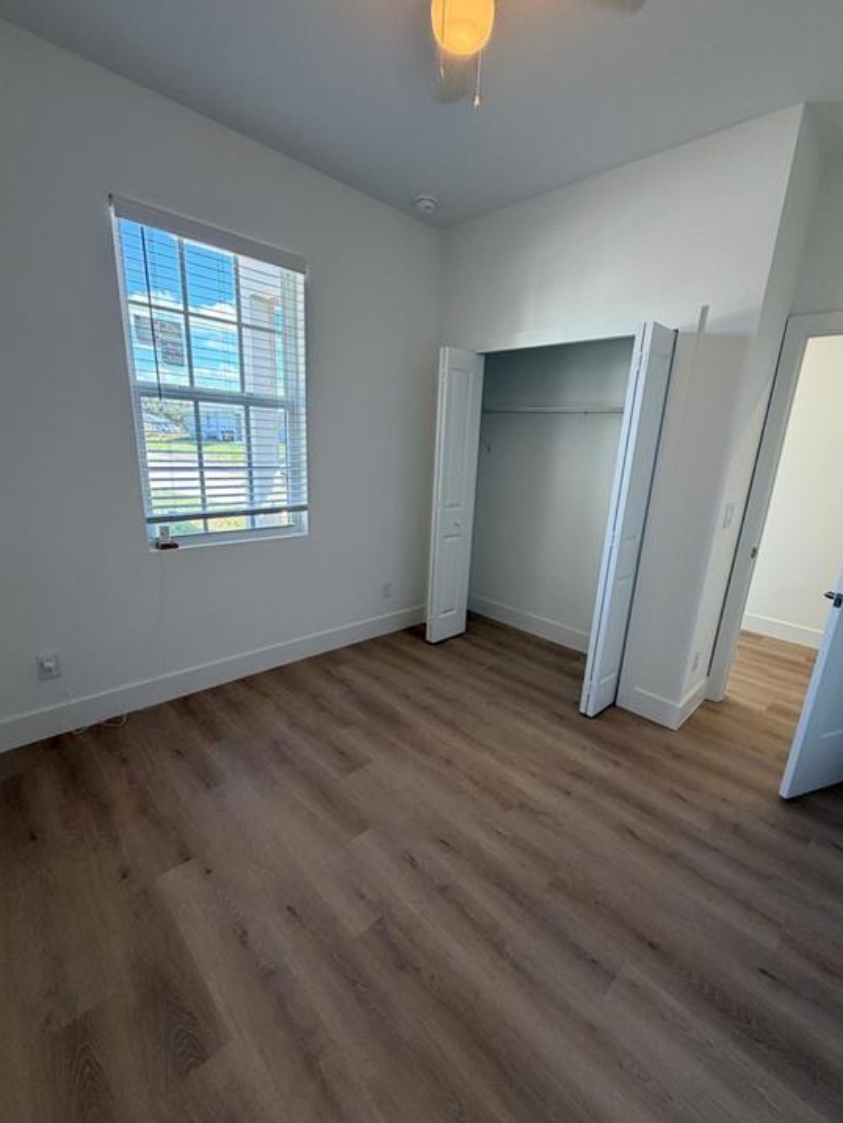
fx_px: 487
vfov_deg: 98.1
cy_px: 576
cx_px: 442
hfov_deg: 81.7
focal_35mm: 15
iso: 160
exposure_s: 1/121
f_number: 2.2
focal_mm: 2.22
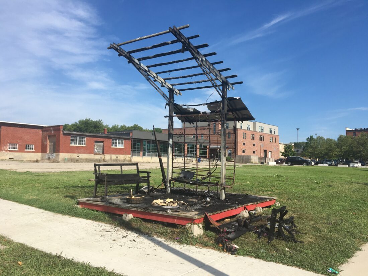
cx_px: 184
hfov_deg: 61.7
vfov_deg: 48.2
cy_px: 138
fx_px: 308
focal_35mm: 29
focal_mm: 4.15
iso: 25
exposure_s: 1/2024
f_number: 2.2
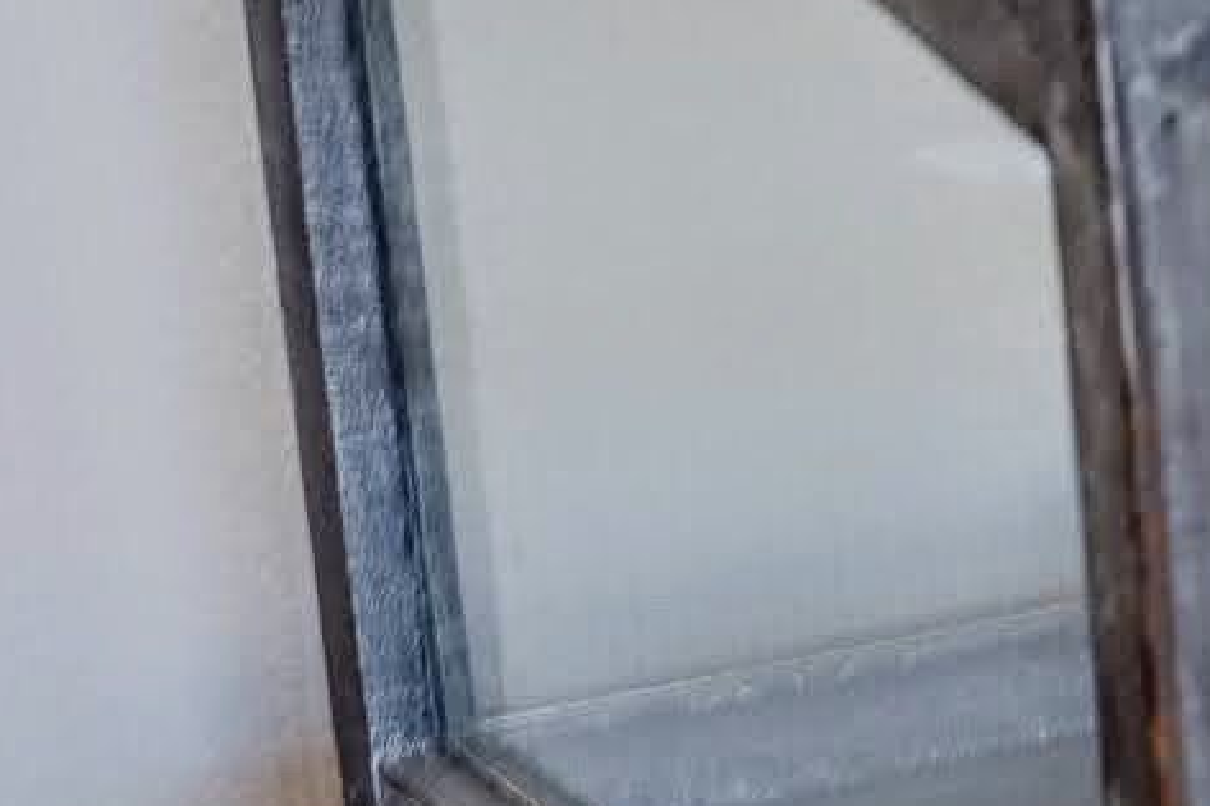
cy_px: 348
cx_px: 1878
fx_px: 6686
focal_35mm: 199
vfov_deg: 6.9
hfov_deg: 10.0
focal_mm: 35
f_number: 9
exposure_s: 1/17
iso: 1600
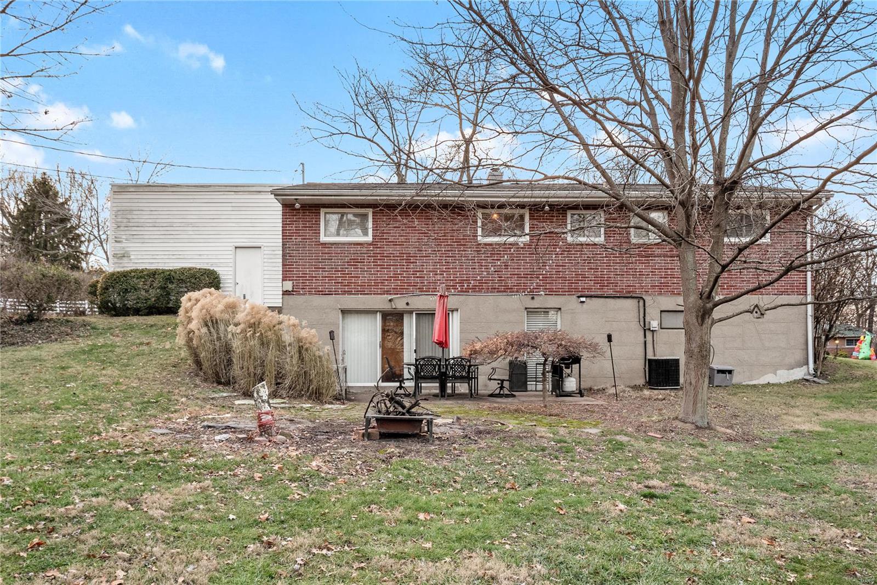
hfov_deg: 69.4
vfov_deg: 49.5
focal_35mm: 26
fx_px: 633
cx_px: 438
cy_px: 292
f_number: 8
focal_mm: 13
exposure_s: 1/13
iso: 400
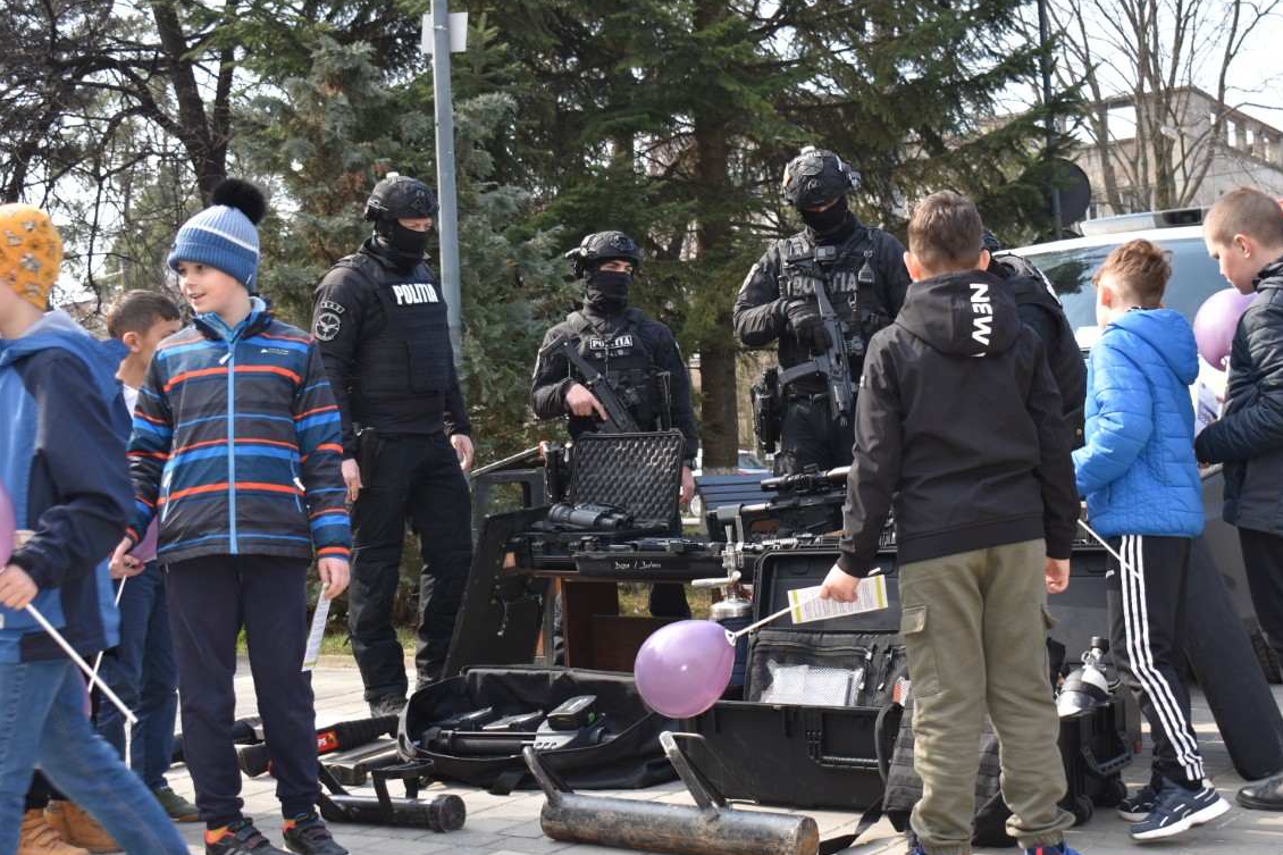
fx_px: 1853
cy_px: 430
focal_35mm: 52
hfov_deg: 38.2
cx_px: 652
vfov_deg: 26.0
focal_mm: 34
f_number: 5.6
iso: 110
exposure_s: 1/125
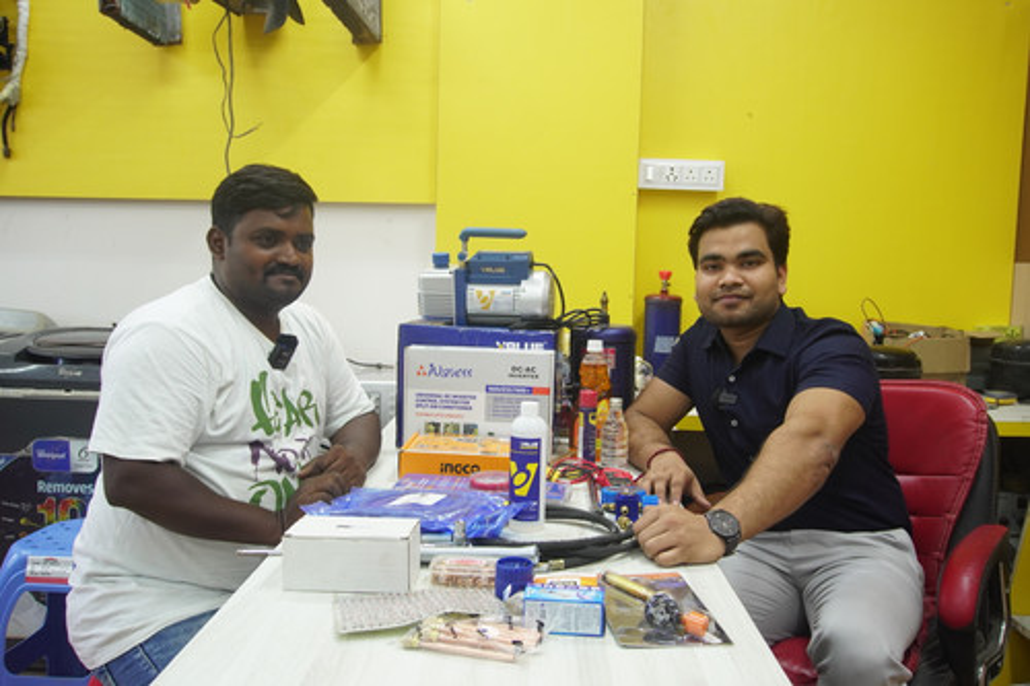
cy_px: 343
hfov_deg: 59.5
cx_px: 515
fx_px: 901
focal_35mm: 32
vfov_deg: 41.7
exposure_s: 1/50
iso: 800
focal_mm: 21
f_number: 5.6
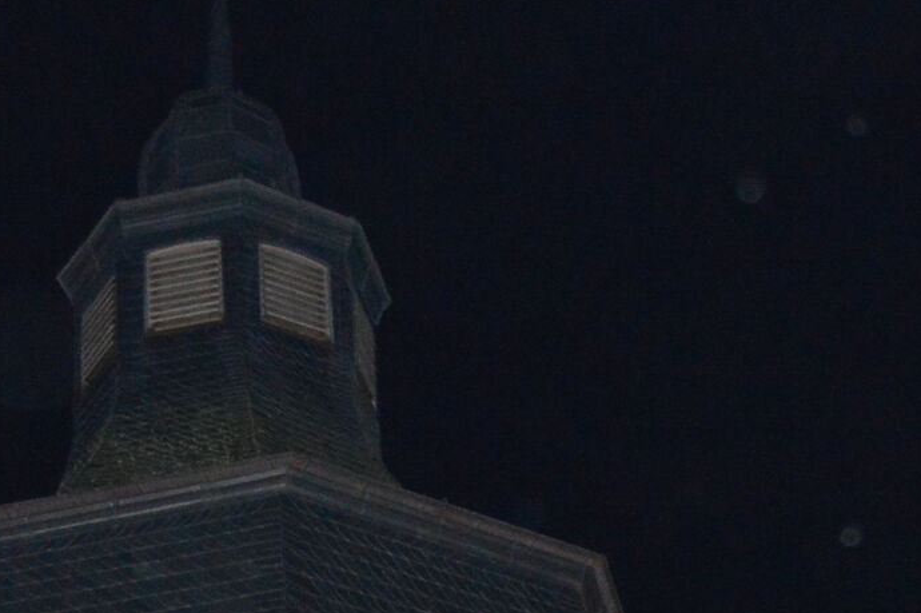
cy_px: 990
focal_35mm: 110
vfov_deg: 11.8
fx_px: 2812
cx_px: 603
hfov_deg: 18.6
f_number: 3.5
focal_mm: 22
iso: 3200
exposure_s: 1/60
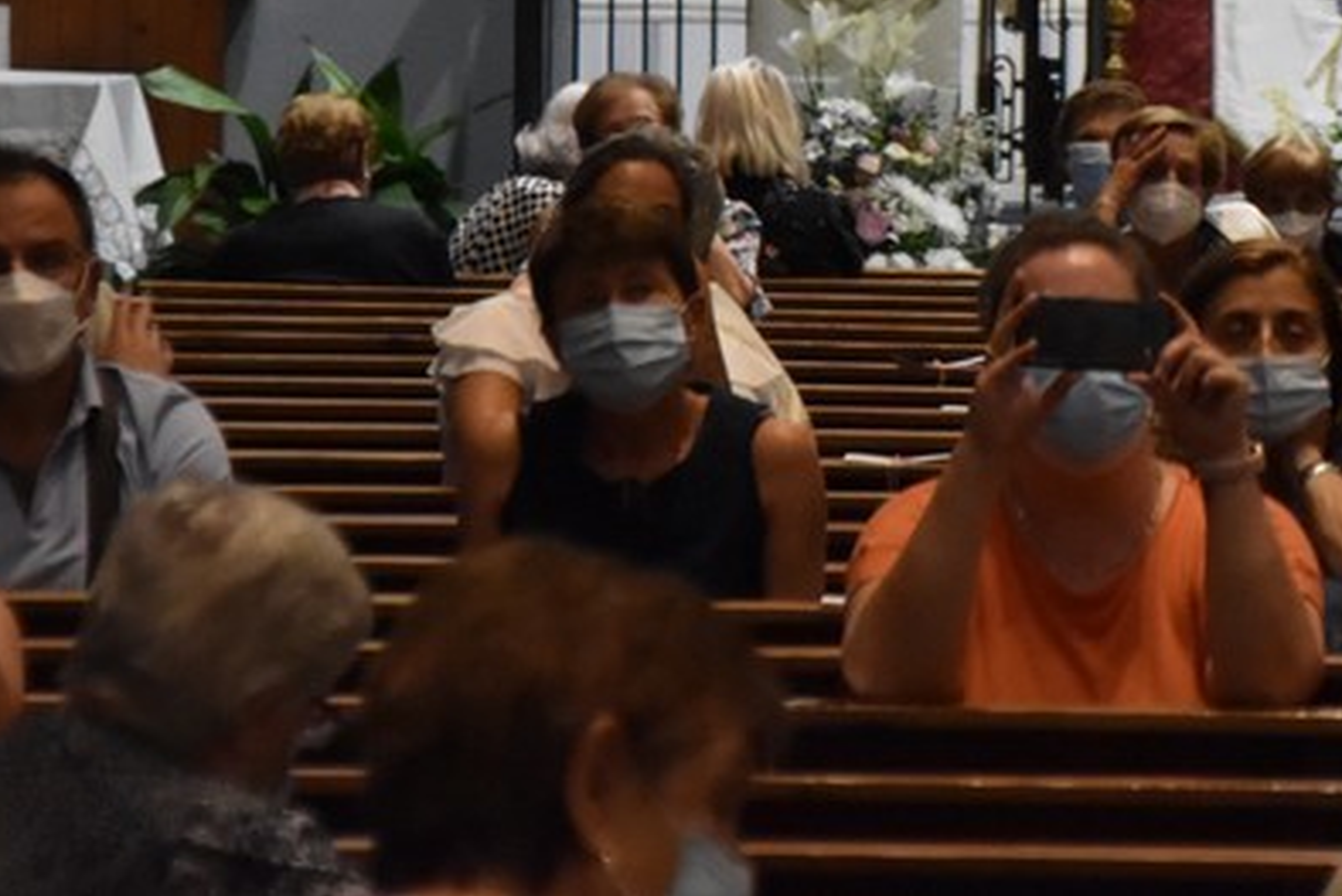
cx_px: 1168
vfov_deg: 3.4
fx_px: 14888
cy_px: -237
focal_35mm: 399
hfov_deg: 5.2
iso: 4000
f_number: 5.6
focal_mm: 105
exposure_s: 1/60
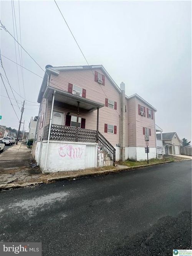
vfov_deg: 106.2
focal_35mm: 13
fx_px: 96
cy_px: 128
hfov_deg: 89.9
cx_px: 96
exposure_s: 1/284
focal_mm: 1.57
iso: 32
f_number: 1.8
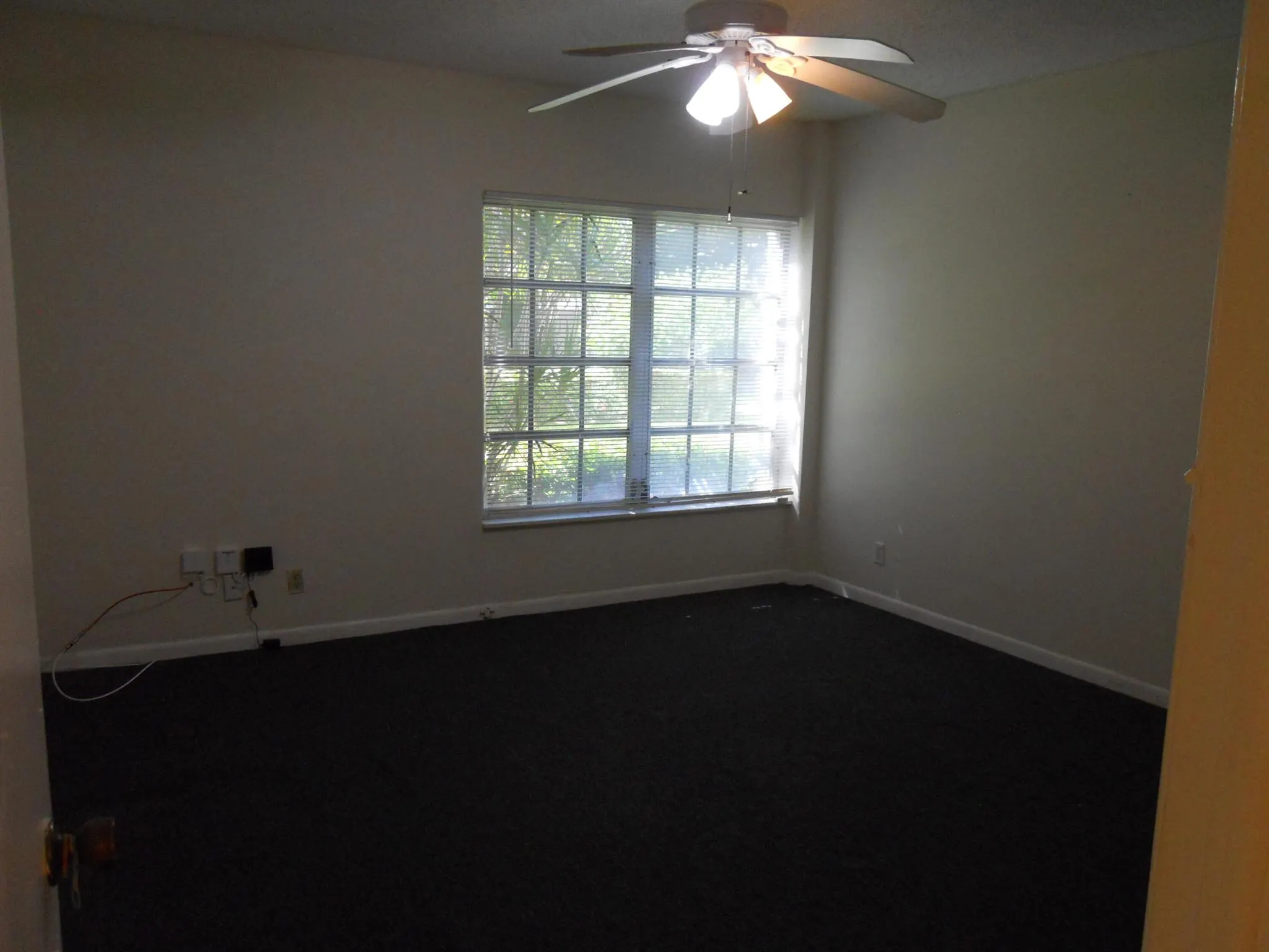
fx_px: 1026
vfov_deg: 49.7
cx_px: 634
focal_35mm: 28
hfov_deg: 63.4
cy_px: 476
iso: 400
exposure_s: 1/125
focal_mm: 5
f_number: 2.7
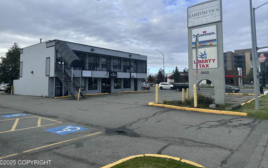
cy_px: 69
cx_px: 135
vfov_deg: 47.4
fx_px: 190
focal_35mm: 26
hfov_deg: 70.4
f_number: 1.78
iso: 80
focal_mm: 6.86
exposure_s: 1/2967
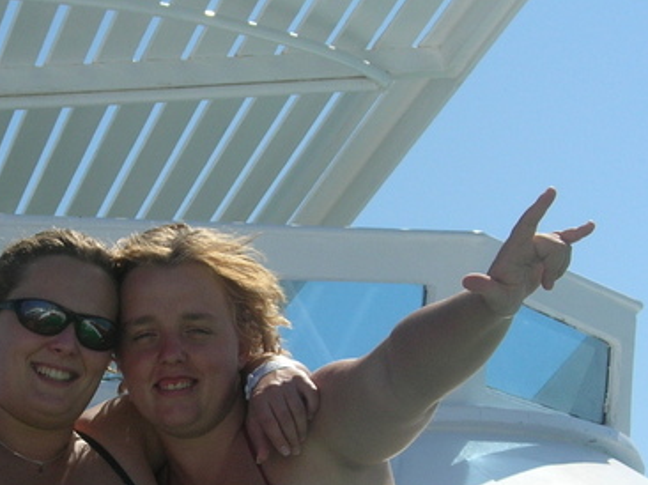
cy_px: 443
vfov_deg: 10.5
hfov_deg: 14.1
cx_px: 197
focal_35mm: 140
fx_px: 2619
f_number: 4.5
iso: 50
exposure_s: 1/868
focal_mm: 10.6
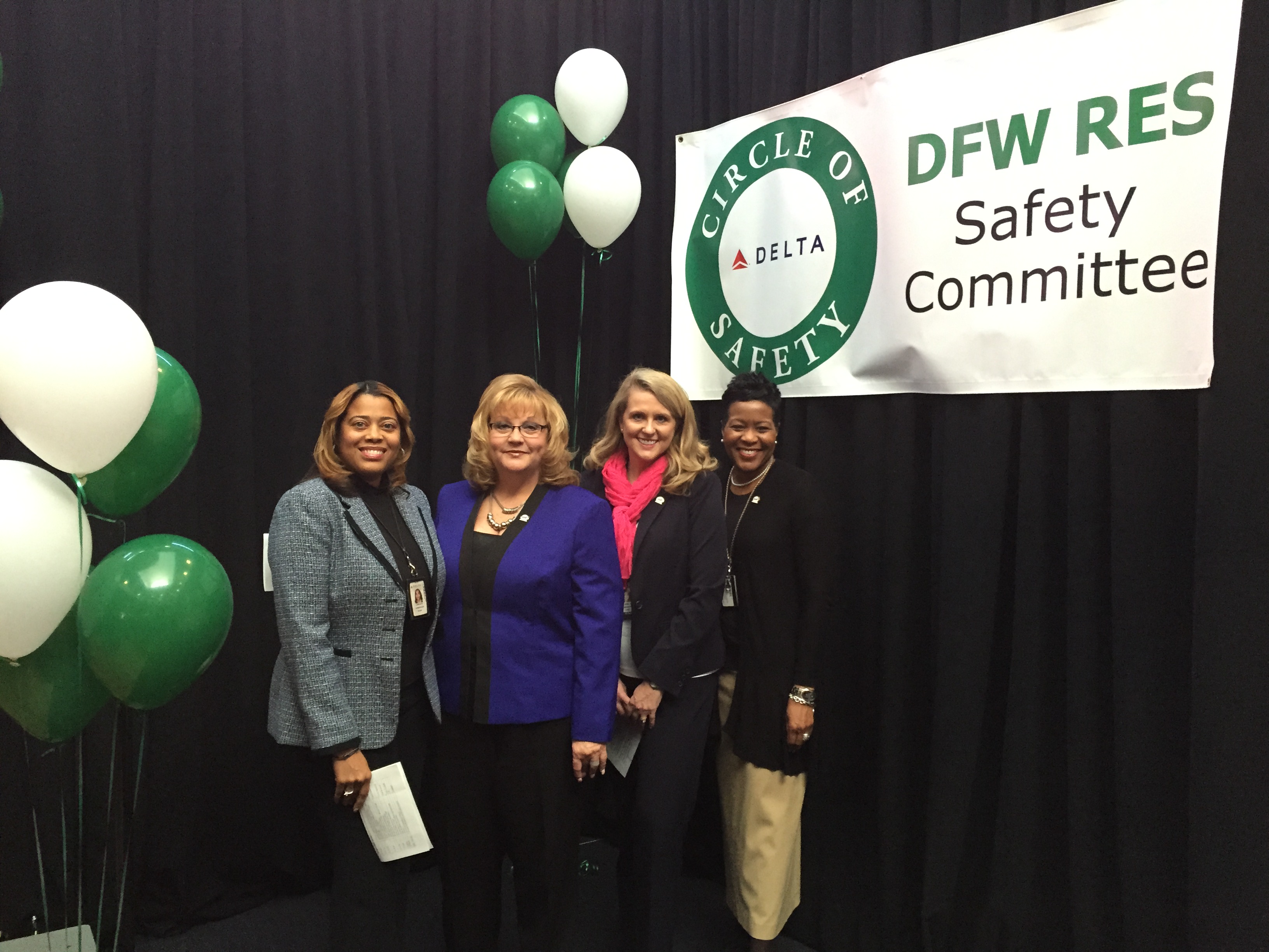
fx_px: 1063
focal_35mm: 29
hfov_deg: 61.7
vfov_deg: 48.2
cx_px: 634
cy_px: 476
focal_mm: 4.15
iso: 250
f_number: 2.2
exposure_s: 1/30
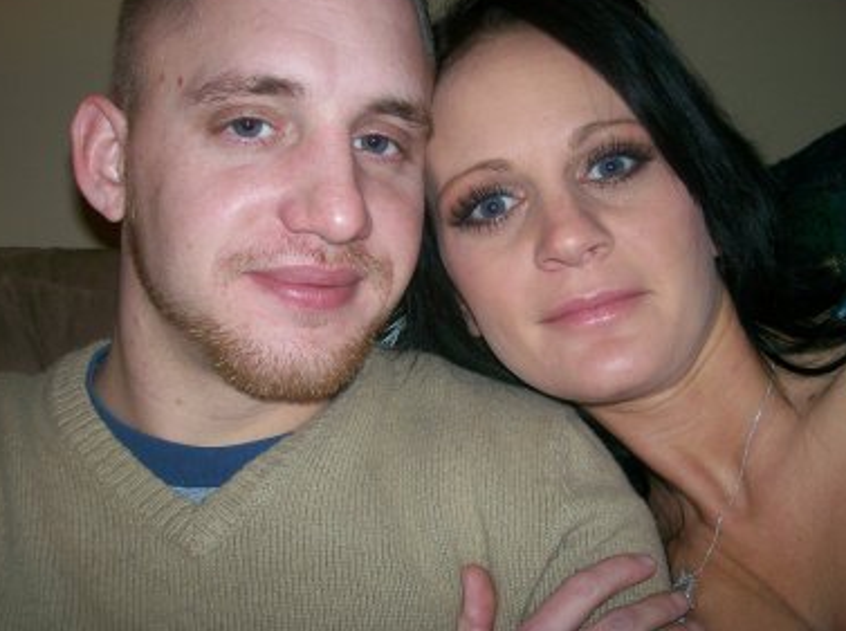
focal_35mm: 43
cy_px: 272
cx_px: 438
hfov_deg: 43.9
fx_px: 1049
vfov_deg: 33.4
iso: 80
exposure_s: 1/64
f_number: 2.7
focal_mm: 6
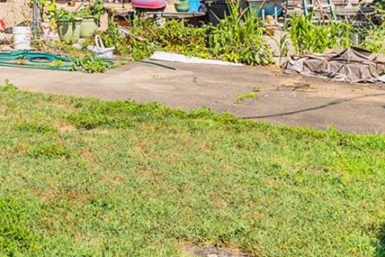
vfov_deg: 18.1
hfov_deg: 21.9
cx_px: -240
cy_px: -60
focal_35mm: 71
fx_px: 757
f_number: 5
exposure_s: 1/500
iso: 40
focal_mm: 14.8
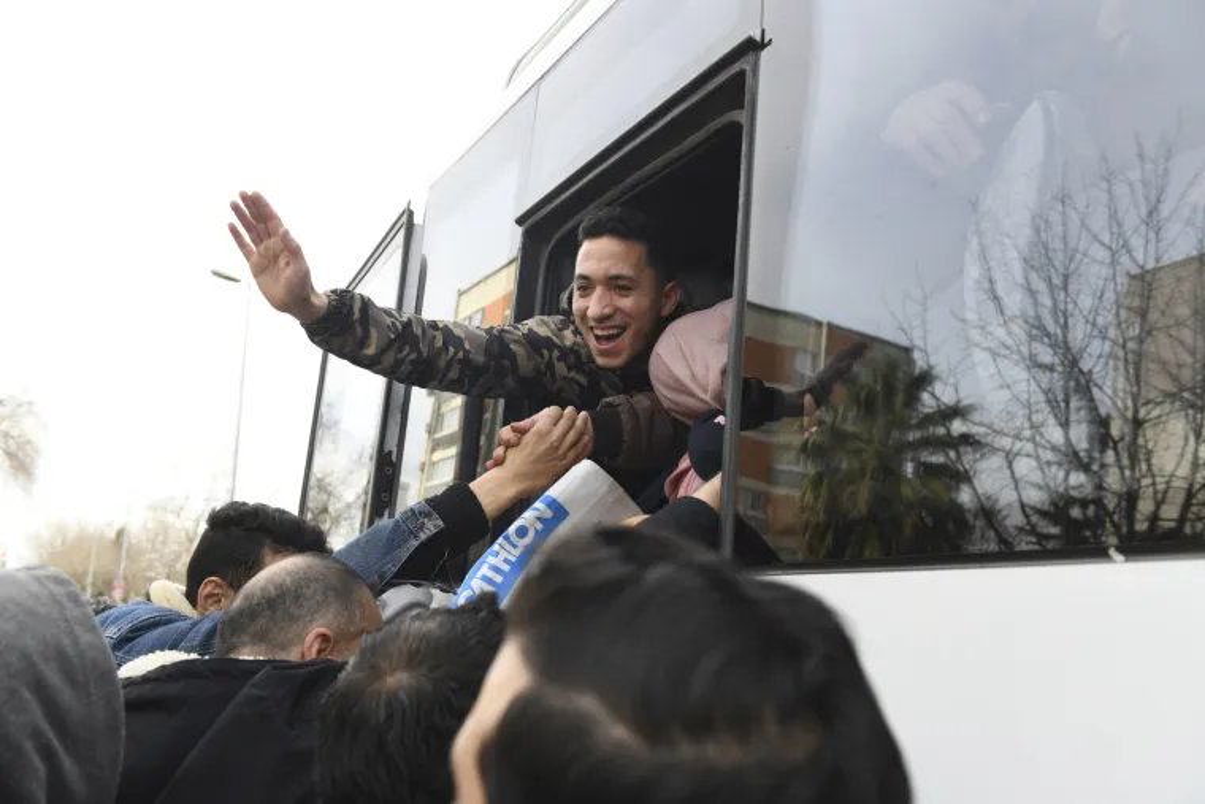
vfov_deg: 38.9
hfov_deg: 55.8
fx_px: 1138
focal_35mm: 34
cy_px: 402
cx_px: 602
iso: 200
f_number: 5
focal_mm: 34
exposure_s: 1/250
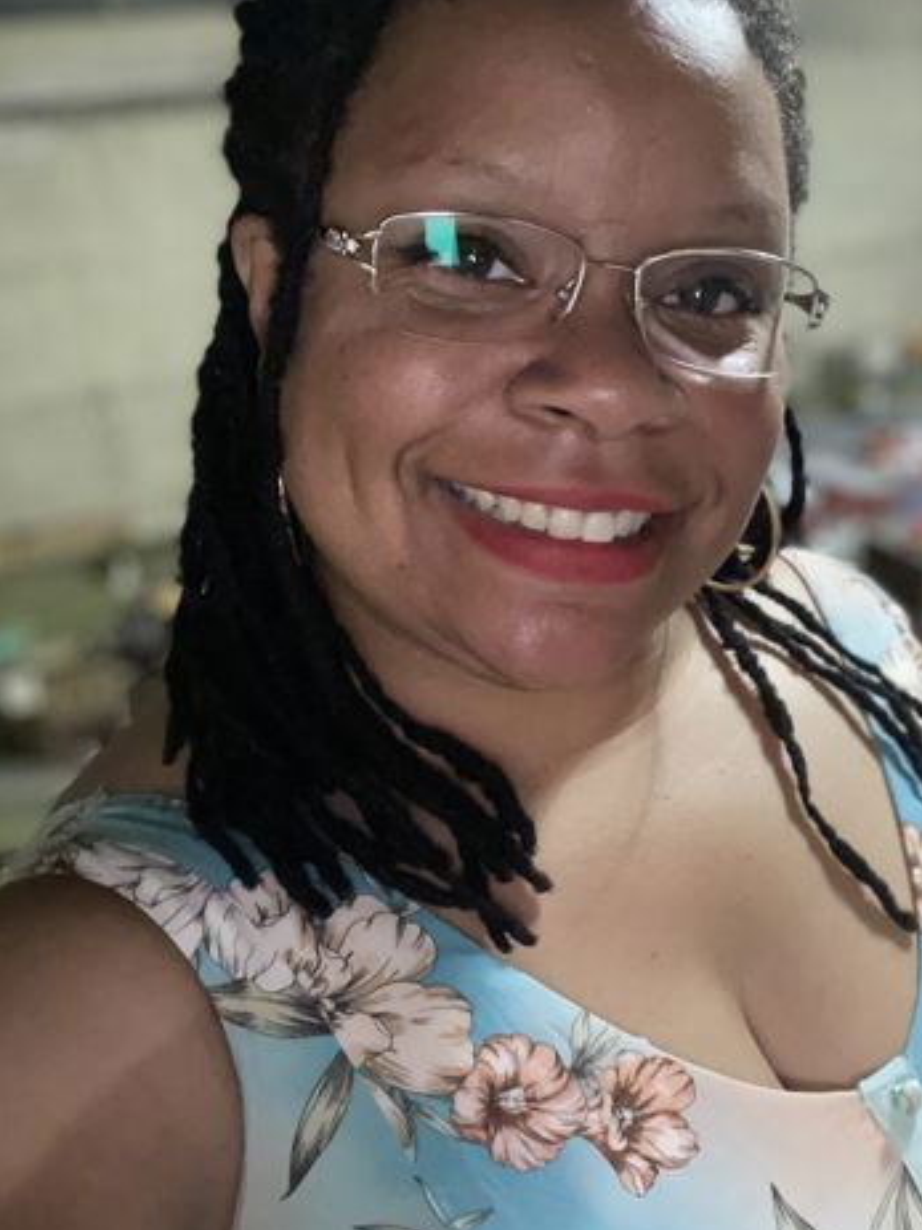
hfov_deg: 37.5
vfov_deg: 49.0
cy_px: 580
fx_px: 1350
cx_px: 577
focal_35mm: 38
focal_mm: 2.71
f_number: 2.2
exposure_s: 1/16
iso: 1000
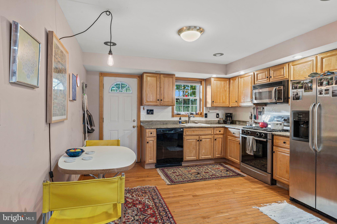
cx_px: 168
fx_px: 178
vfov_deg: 64.5
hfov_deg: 86.9
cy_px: 112
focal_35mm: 19
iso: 160
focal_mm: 19
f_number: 10
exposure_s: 13
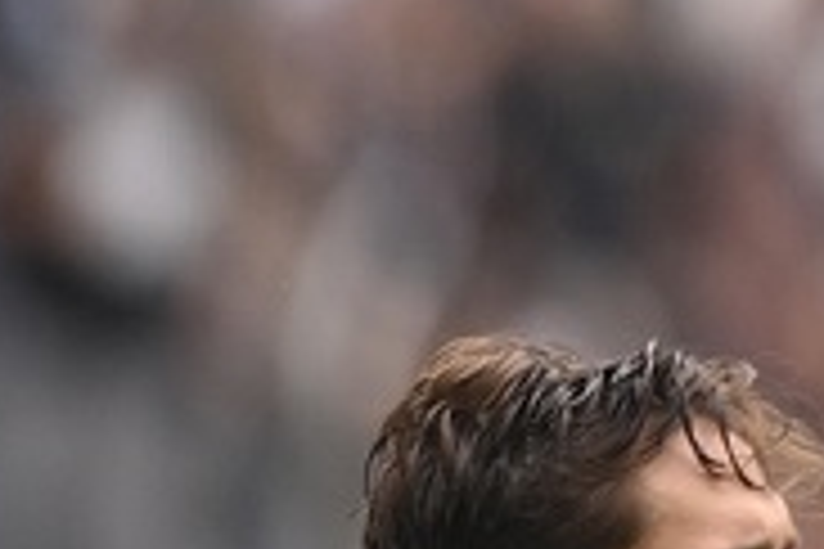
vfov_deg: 0.6
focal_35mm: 2186
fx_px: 50031
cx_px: 1968
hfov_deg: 0.9
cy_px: 81
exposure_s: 1/1600
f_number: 2.8
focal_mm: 400
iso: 800
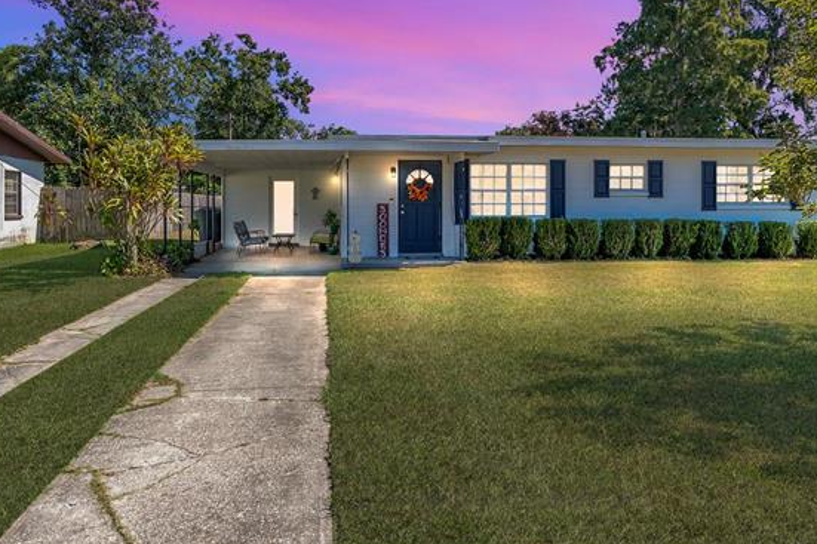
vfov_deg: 49.1
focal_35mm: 26
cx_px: 384
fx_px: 590
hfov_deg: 69.3
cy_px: 209
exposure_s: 1/1000
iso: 400
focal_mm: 14
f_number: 6.3
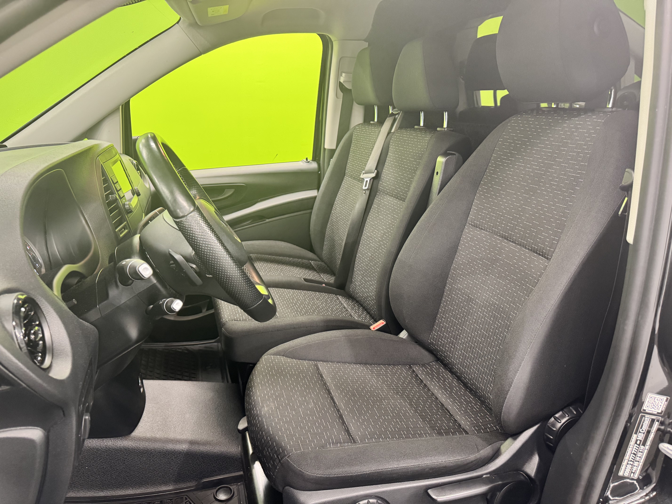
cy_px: 252
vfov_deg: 56.8
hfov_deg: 71.6
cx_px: 336
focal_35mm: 24
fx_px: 466
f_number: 1.78
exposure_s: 1/50
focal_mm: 6.76
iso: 320
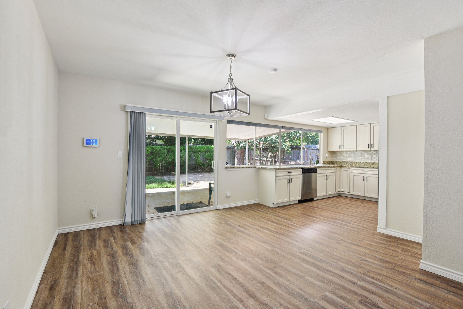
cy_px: 154
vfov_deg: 73.8
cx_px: 232
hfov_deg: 96.7
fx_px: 206
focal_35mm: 16
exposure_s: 1/15
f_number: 8
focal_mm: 16
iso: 800
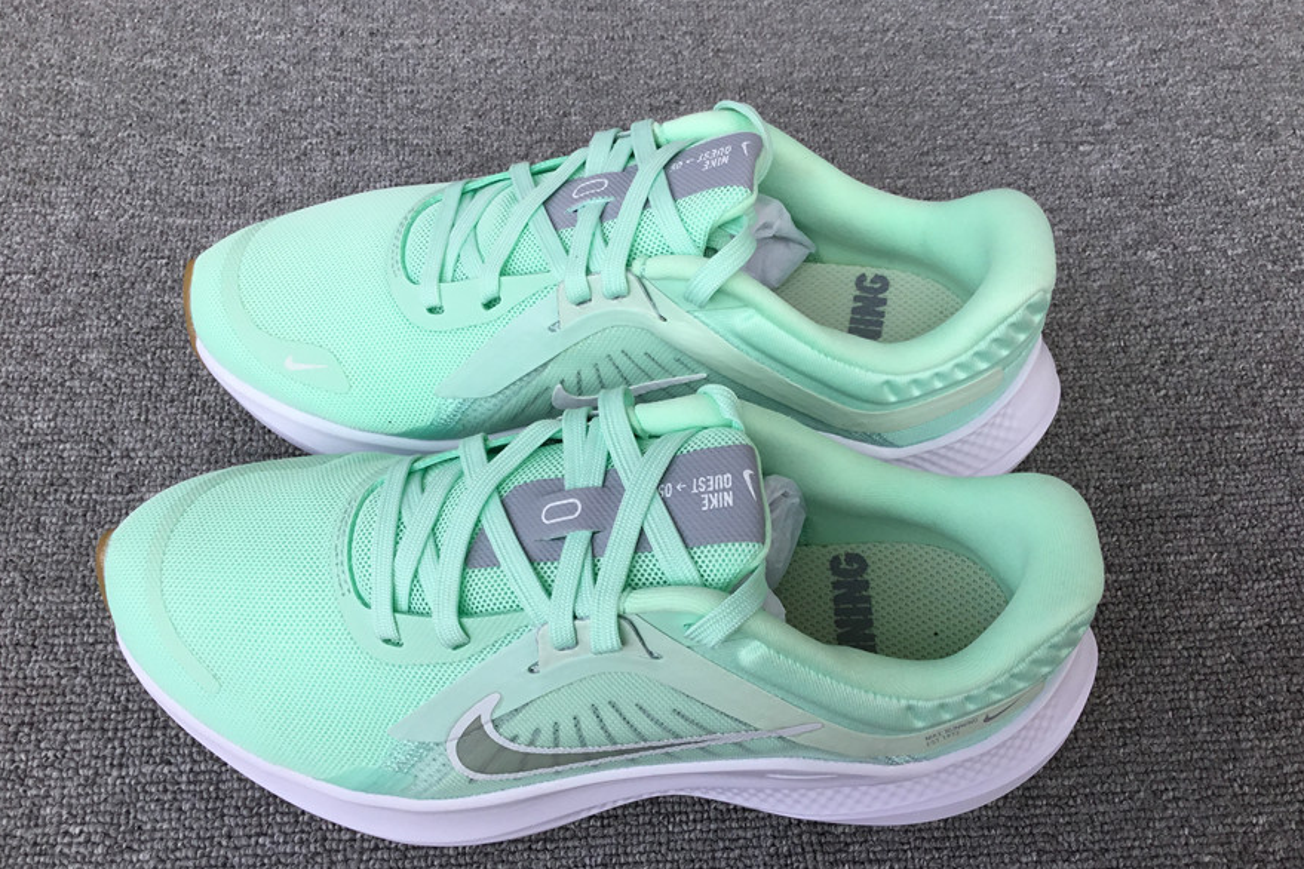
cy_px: 471
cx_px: 663
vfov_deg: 39.9
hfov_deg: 57.2
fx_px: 1195
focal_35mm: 33
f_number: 2.4
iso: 25
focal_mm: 3.3
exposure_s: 1/342
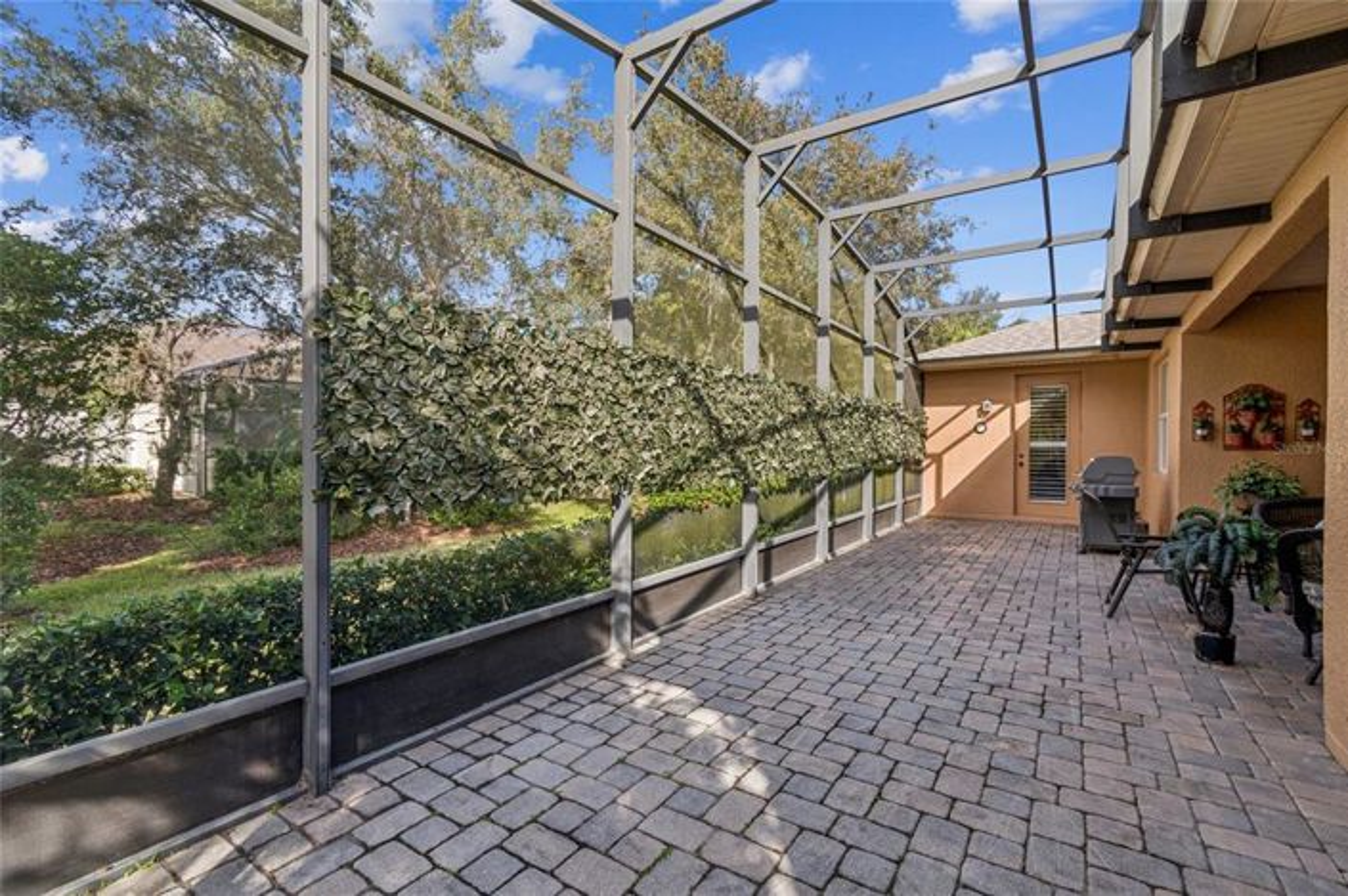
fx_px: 561
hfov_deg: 100.4
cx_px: 674
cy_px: 448
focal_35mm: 15
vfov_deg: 77.2
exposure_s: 1/125
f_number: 7.1
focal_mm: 10
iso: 100
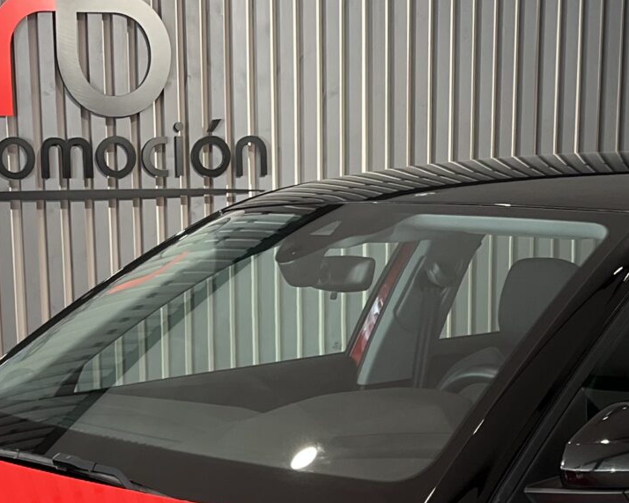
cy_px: 607
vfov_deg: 16.2
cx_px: 244
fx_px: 1694
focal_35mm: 91
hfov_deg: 21.0
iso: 100
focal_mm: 5.1
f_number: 1.6
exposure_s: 1/121
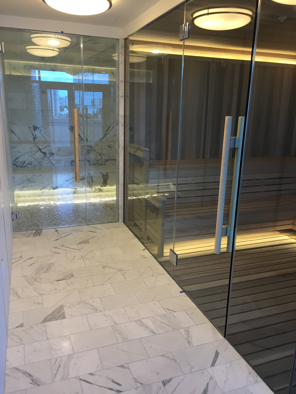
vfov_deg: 61.7
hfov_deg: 48.2
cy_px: 197
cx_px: 148
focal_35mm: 29
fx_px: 331
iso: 32
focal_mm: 4.15
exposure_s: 1/30
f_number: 2.2
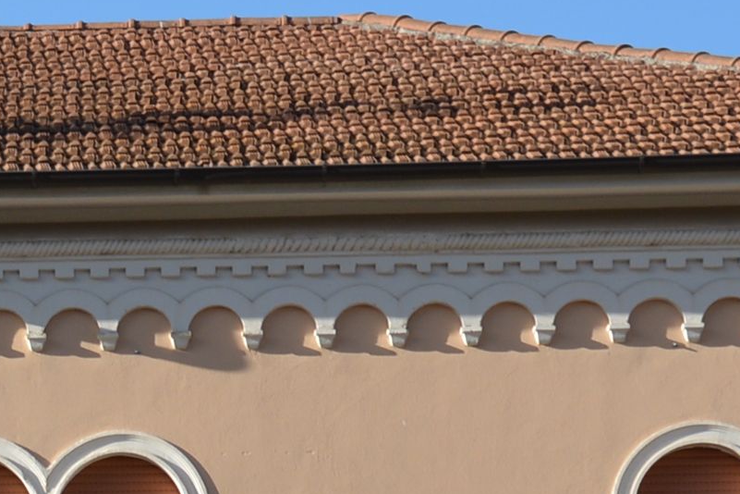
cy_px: 784
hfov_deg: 6.8
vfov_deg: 4.6
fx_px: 6059
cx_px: -635
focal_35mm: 295
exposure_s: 1/250
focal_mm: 35
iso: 140
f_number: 8
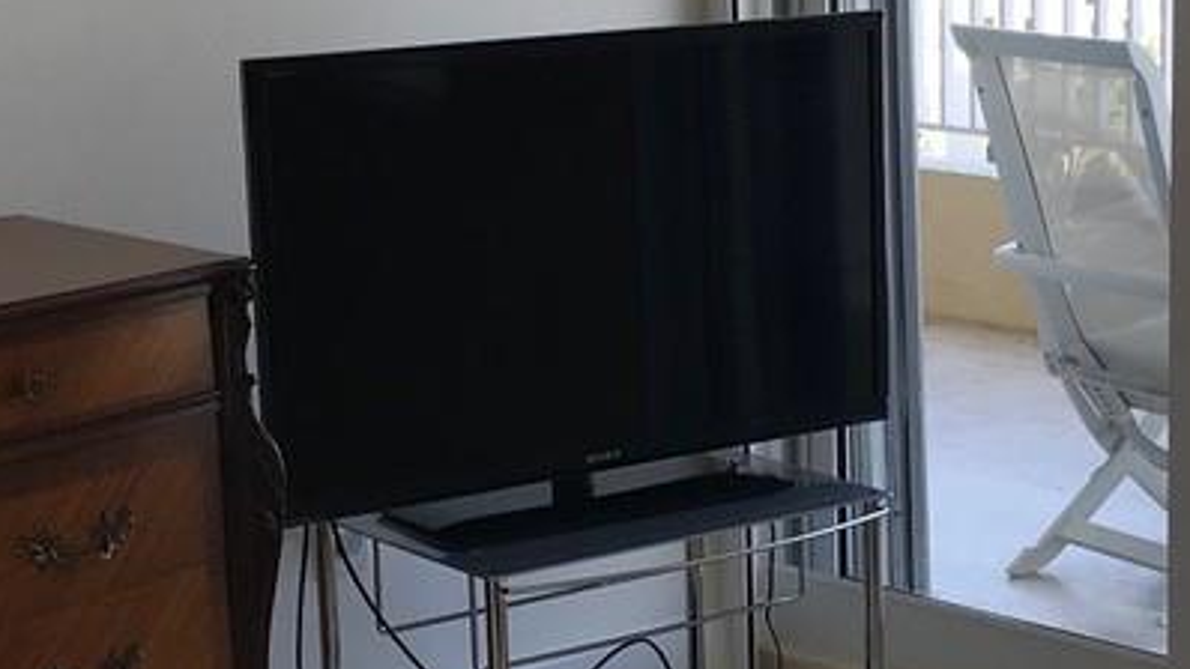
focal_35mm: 98
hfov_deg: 21.5
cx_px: 942
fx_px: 3093
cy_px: 463
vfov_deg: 12.3
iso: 20
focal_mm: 3.99
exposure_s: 1/152
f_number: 1.8
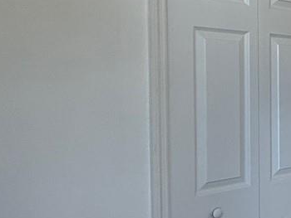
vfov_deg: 23.0
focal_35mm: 64
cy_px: 104
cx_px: 527
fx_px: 538
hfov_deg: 20.7
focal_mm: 2.22
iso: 100
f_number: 2.2
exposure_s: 1/120
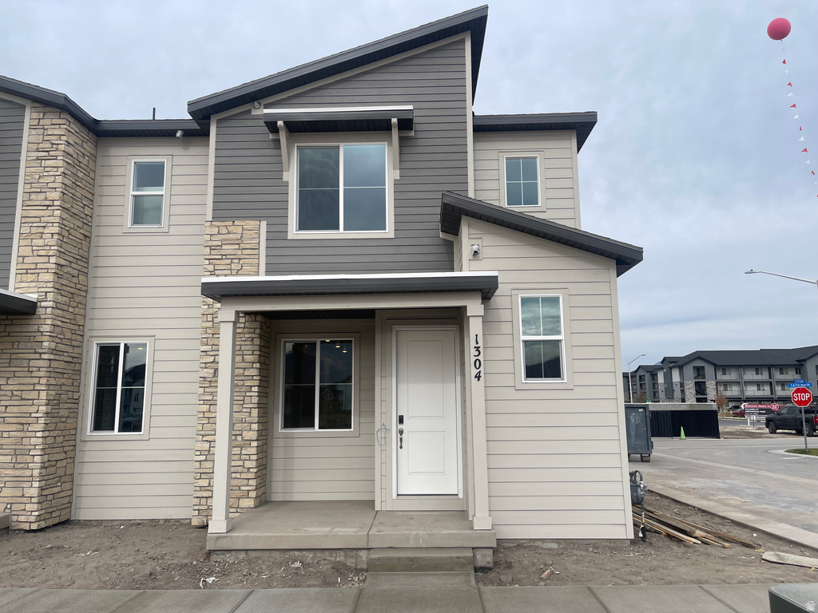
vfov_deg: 54.9
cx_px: 409
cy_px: 306
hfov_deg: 69.4
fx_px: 591
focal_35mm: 25
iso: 32
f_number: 1.6
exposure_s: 1/2786
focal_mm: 5.1
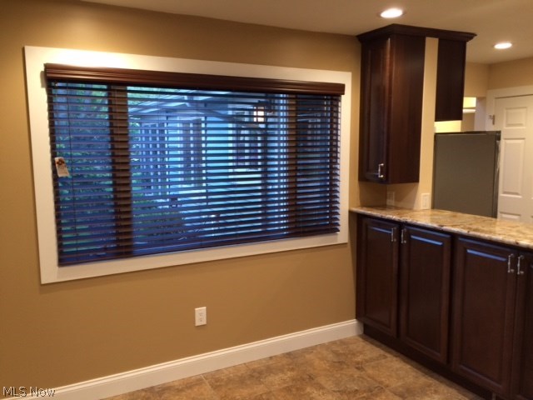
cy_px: 200
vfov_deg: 48.2
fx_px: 447
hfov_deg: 61.7
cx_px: 266
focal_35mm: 29
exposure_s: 1/30
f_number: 2.2
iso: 125
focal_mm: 4.15
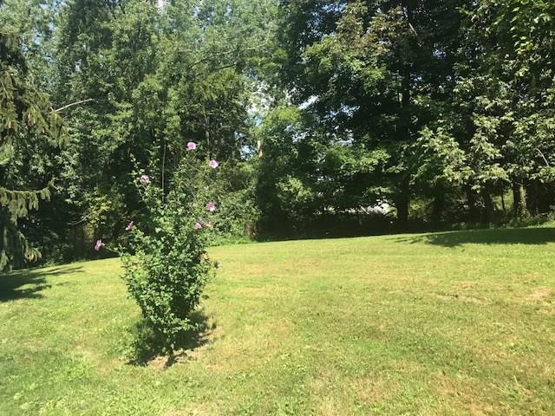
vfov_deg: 49.7
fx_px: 449
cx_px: 278
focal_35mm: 28
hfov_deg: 63.4
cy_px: 208
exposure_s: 1/754
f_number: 1.8
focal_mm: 3.99
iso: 20
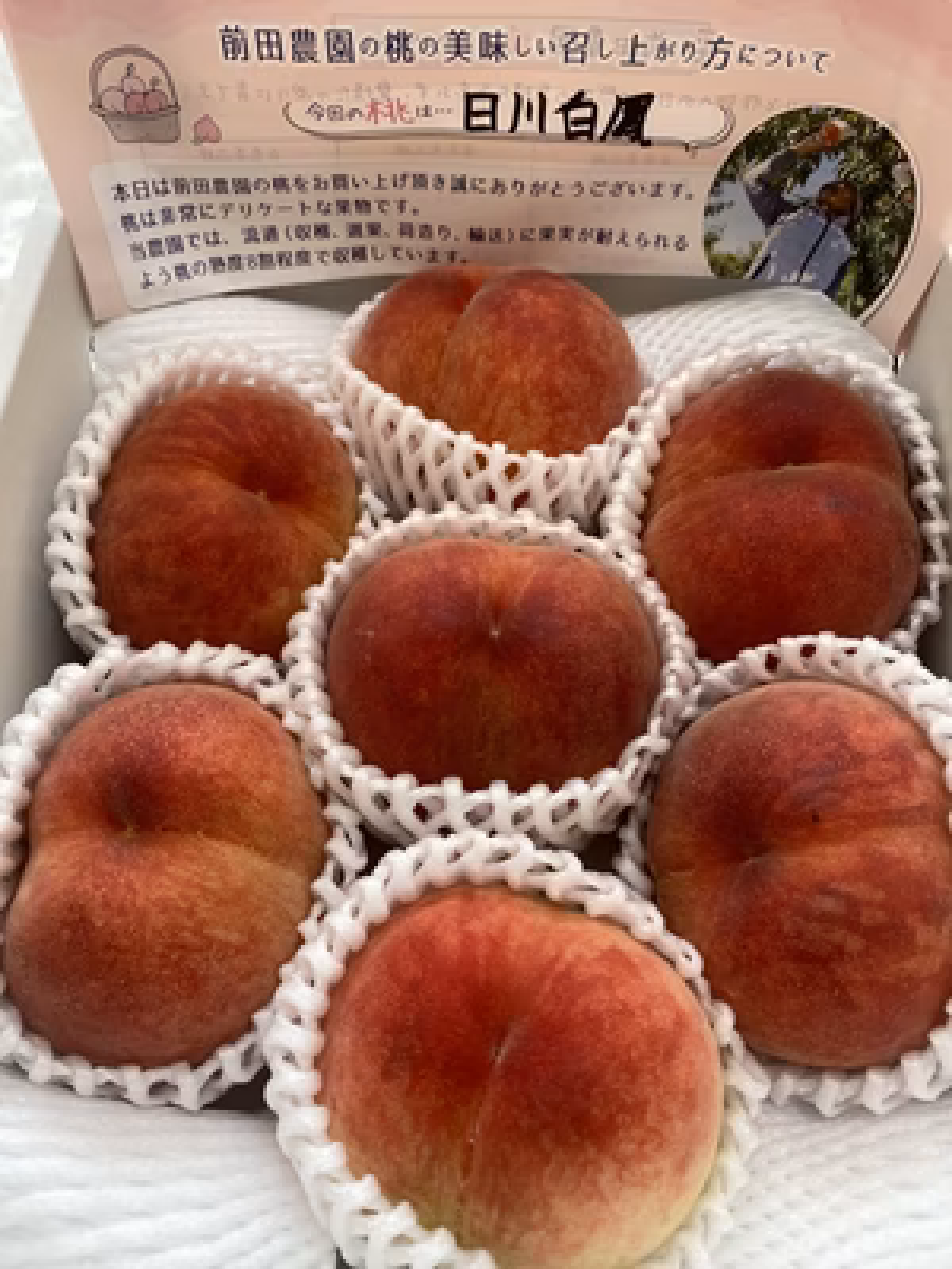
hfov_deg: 53.1
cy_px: 634
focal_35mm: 26
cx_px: 476
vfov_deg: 67.3
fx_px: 953
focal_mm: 4.25
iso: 50
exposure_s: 1/100
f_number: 1.8
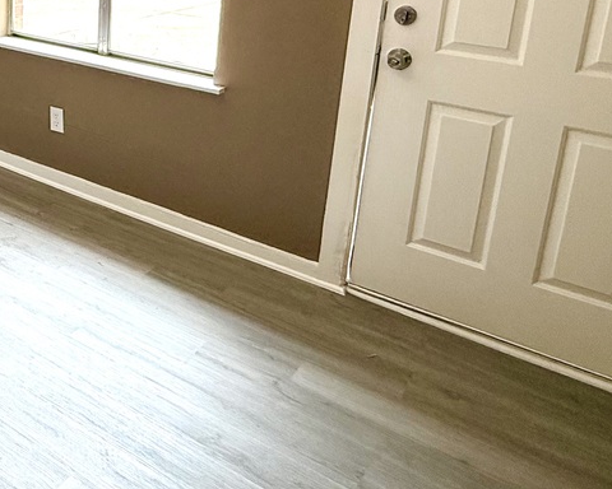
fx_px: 743
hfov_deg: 38.1
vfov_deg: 34.2
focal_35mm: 41
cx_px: -43
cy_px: 37
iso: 64
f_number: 2.2
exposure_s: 1/197
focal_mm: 2.22
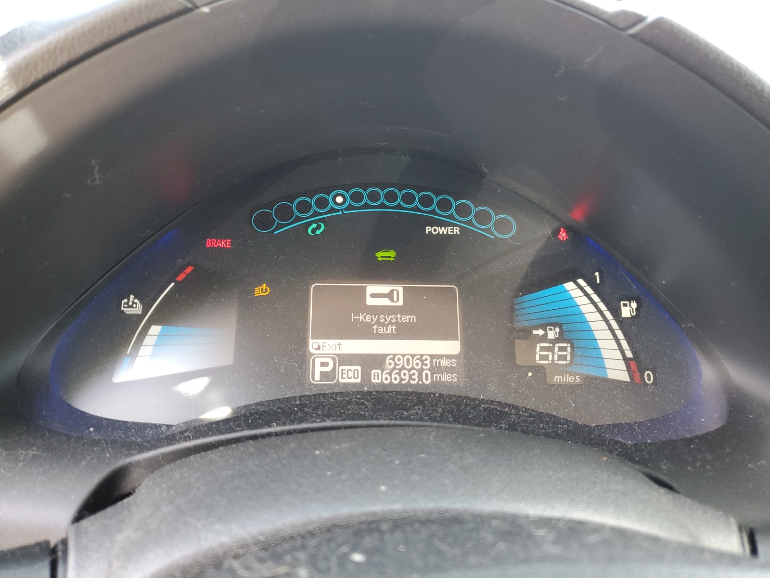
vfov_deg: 53.1
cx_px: 385
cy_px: 289
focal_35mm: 26
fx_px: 578
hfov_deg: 67.3
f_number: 1.5
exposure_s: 1/60.2
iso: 82
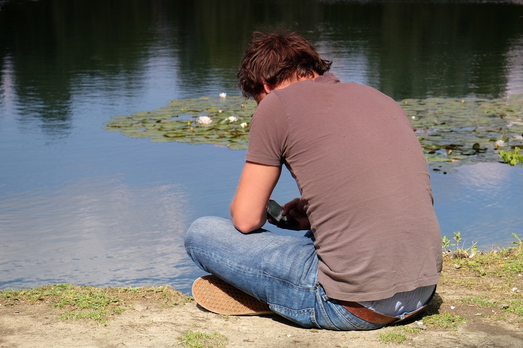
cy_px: 174
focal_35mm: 83
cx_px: 262
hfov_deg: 24.5
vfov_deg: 16.4
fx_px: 1205
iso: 200
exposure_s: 1/80
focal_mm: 55
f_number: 10
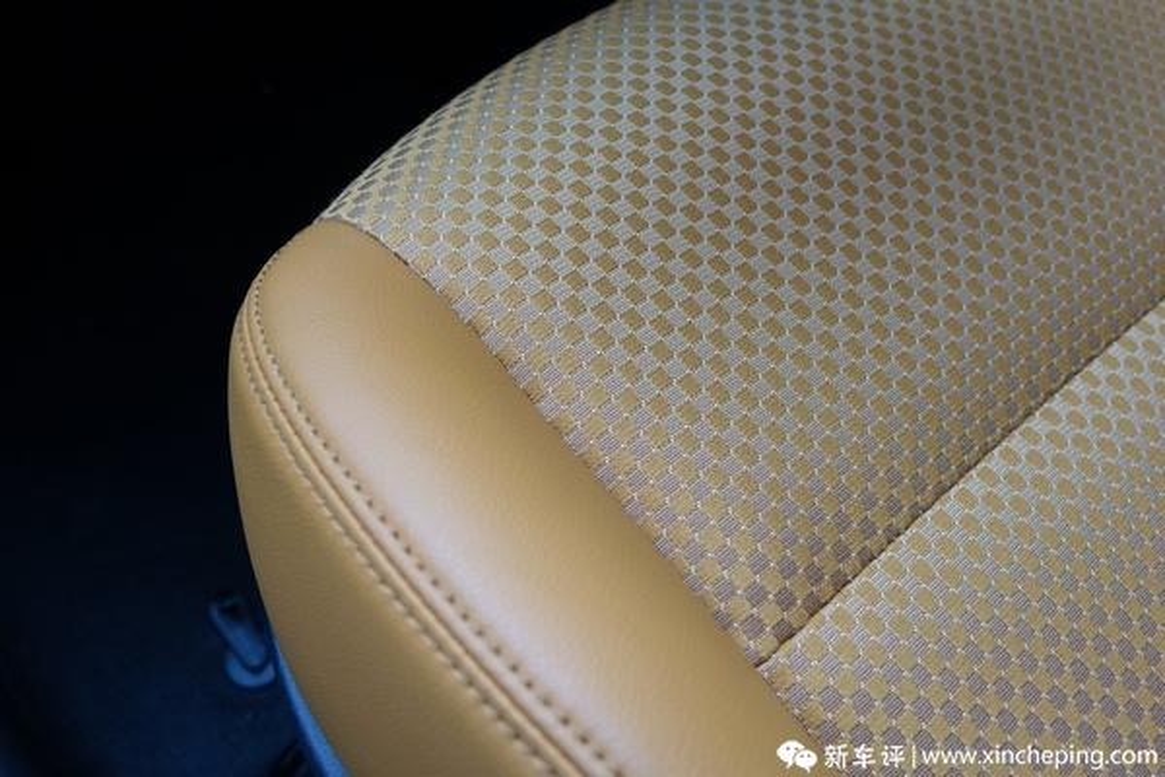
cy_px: 388
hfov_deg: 53.1
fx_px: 1165
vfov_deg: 36.9
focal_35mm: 36
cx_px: 582
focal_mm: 13.37
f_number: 2.8
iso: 250
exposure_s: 1/40
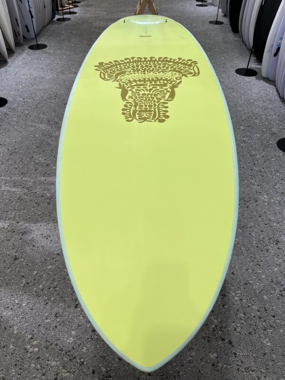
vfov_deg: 67.3
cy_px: 190
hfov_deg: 53.1
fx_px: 285
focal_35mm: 26
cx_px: 142
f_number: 1.6
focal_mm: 5.1
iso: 50
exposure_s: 1/120
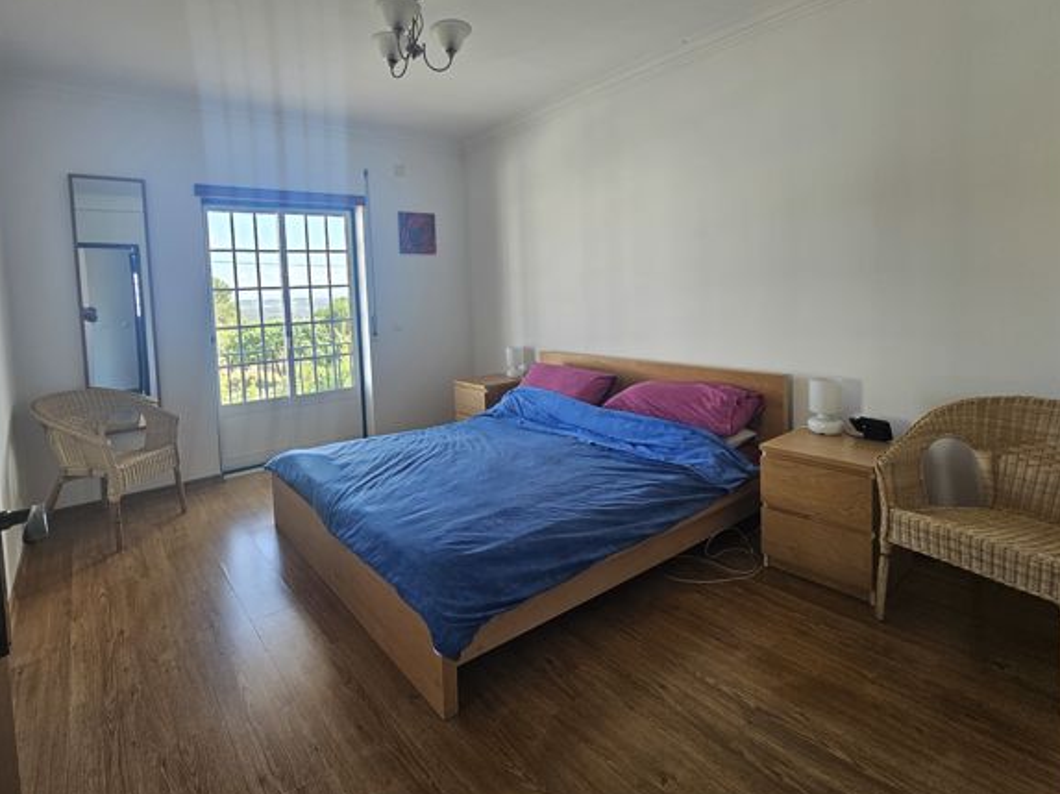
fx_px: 490
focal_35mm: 16
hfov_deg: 94.0
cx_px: 458
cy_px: 331
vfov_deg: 77.4
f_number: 2.2
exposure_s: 1/50
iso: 50
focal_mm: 2.2
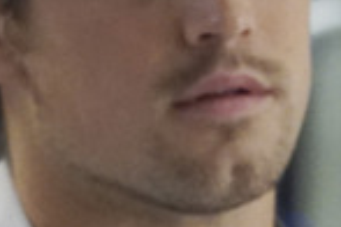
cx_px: 2
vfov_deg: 1.4
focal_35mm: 957
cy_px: 155
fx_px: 9064
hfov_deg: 2.2
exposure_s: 1/250
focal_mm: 180
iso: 10000
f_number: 6.3
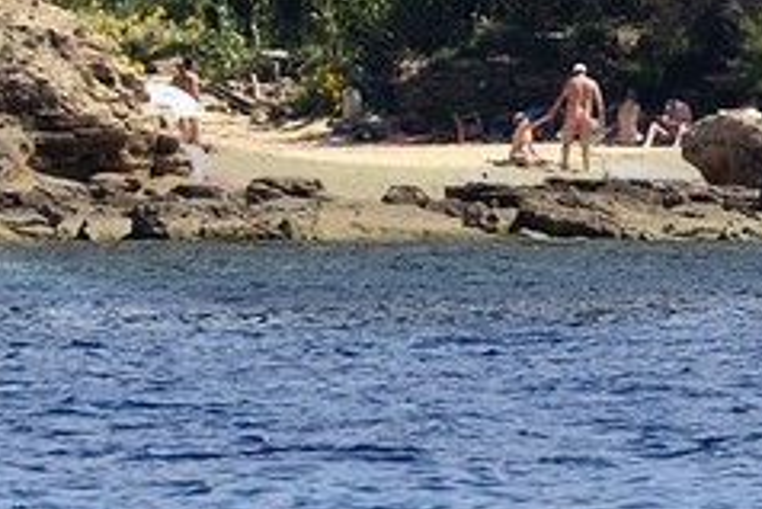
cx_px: 455
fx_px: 28464
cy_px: -1010
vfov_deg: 1.0
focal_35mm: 1344
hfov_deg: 1.5
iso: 200
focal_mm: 200
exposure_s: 1/320
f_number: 10
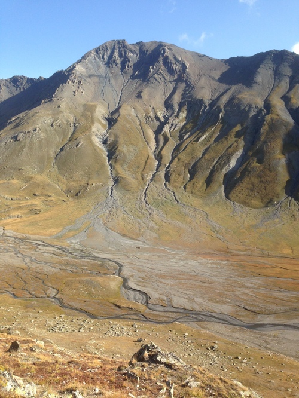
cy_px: 199
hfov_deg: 43.0
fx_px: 380
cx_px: 150
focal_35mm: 33
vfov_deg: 55.3
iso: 50
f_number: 2.4
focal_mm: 4.12
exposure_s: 1/775
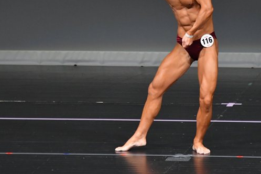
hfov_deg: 3.8
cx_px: 174
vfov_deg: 2.6
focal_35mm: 537
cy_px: 48
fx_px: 3893
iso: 4000
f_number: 5.6
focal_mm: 230
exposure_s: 1/400
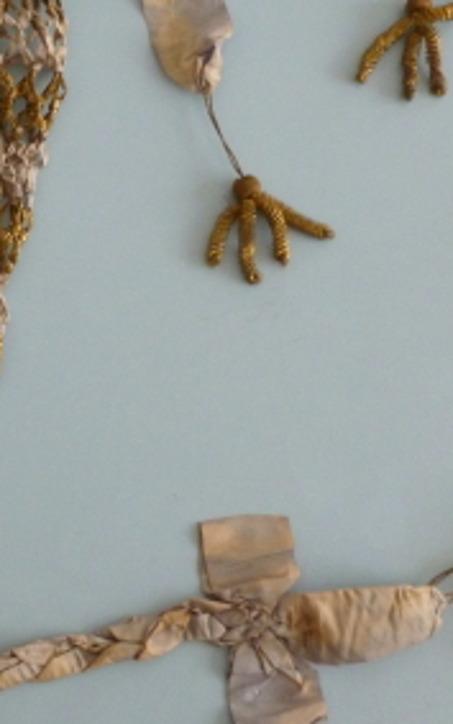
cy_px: 207
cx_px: -44
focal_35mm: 63
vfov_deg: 32.0
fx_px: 1244
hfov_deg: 19.8
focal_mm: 5
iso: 400
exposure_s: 1/6
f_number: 3.3
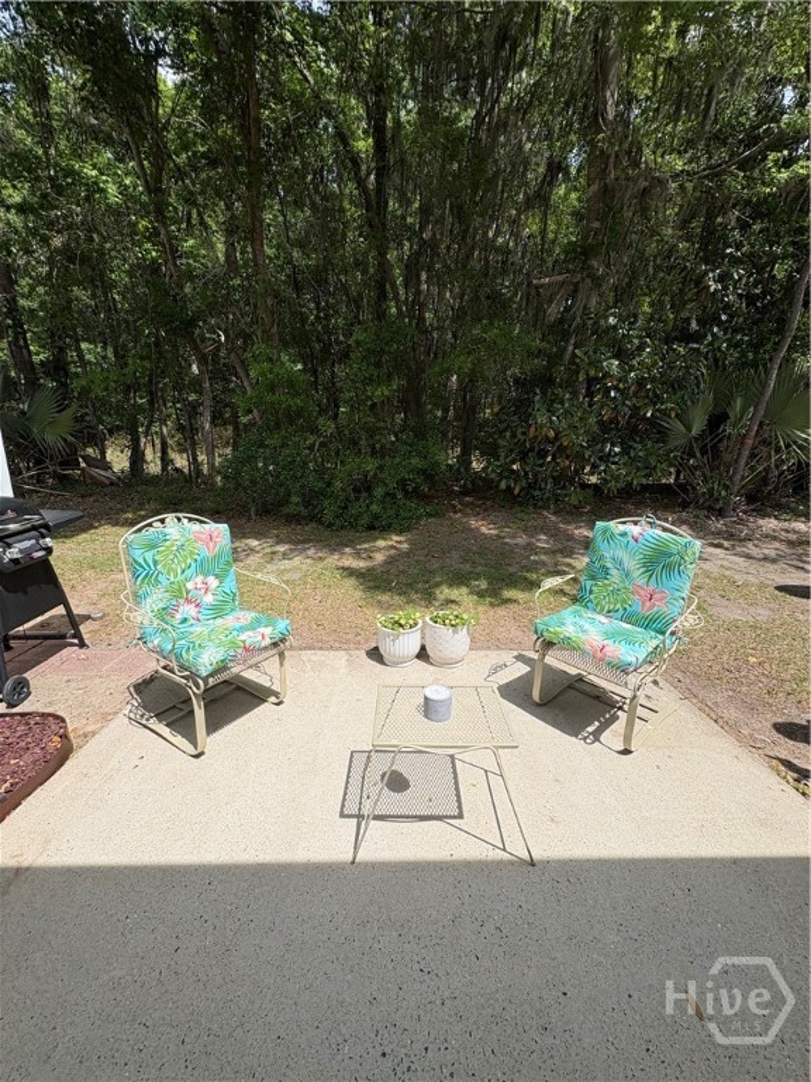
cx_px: 406
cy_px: 541
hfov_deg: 85.7
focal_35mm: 14
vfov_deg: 102.1
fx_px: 437
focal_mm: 2.22
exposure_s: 1/2028
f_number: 2.2
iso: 50
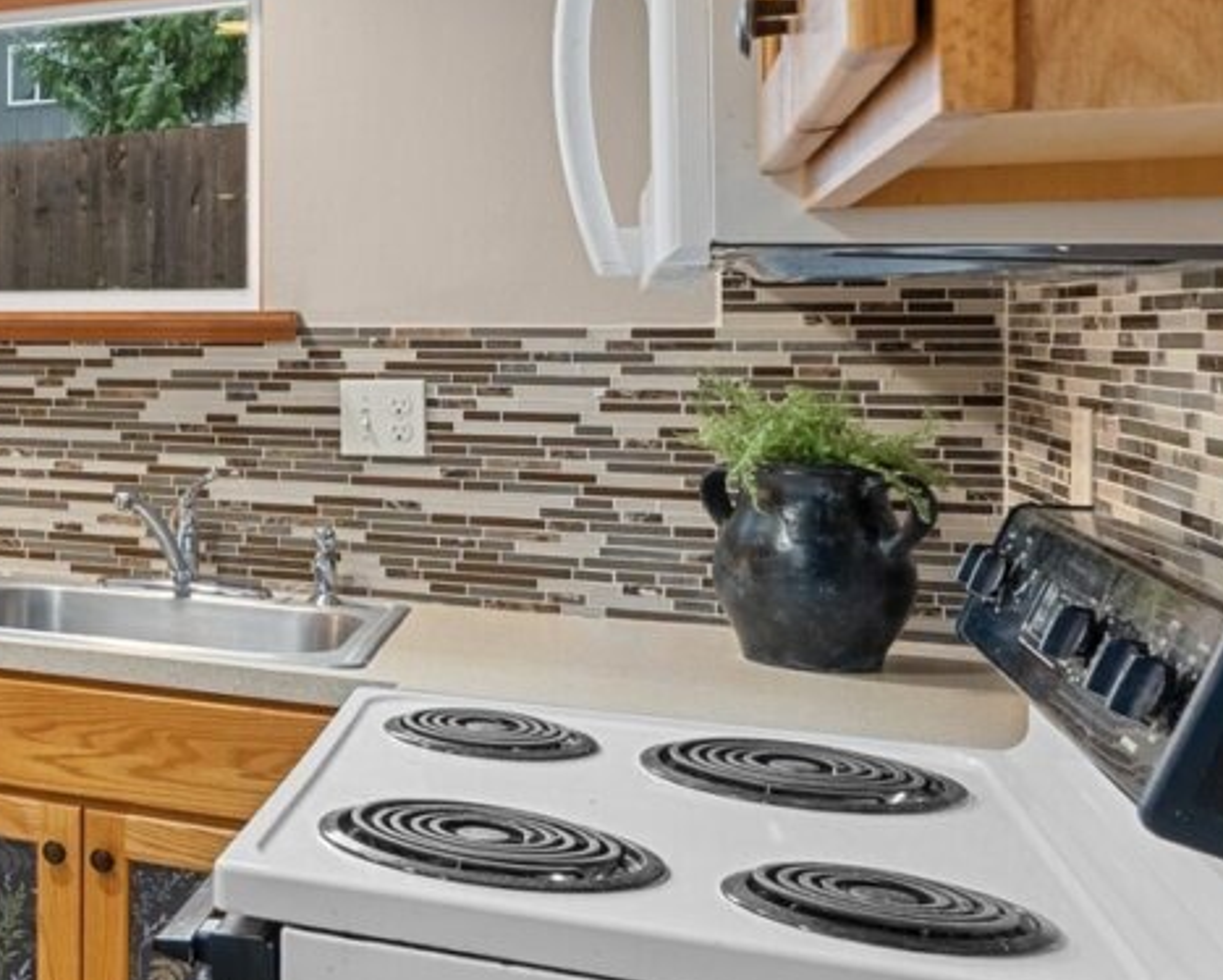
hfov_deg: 30.0
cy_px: 397
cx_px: -469
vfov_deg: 33.4
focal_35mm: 45
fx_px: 1630
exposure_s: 1/1.67
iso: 640
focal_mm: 16
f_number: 9
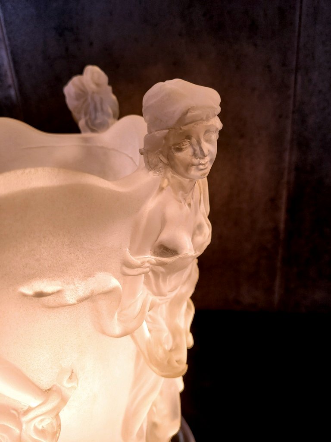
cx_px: 166
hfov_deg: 53.1
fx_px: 331
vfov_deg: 67.3
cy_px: 221
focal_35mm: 26
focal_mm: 5.4
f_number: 1.8
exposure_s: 1/113
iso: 40
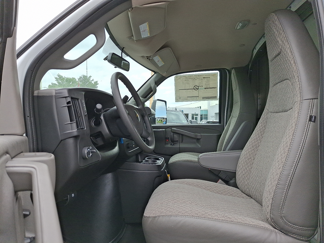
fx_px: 234
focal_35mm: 25
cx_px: 162
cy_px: 122
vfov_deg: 54.9
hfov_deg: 69.4
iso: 30
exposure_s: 1/769
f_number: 1.8
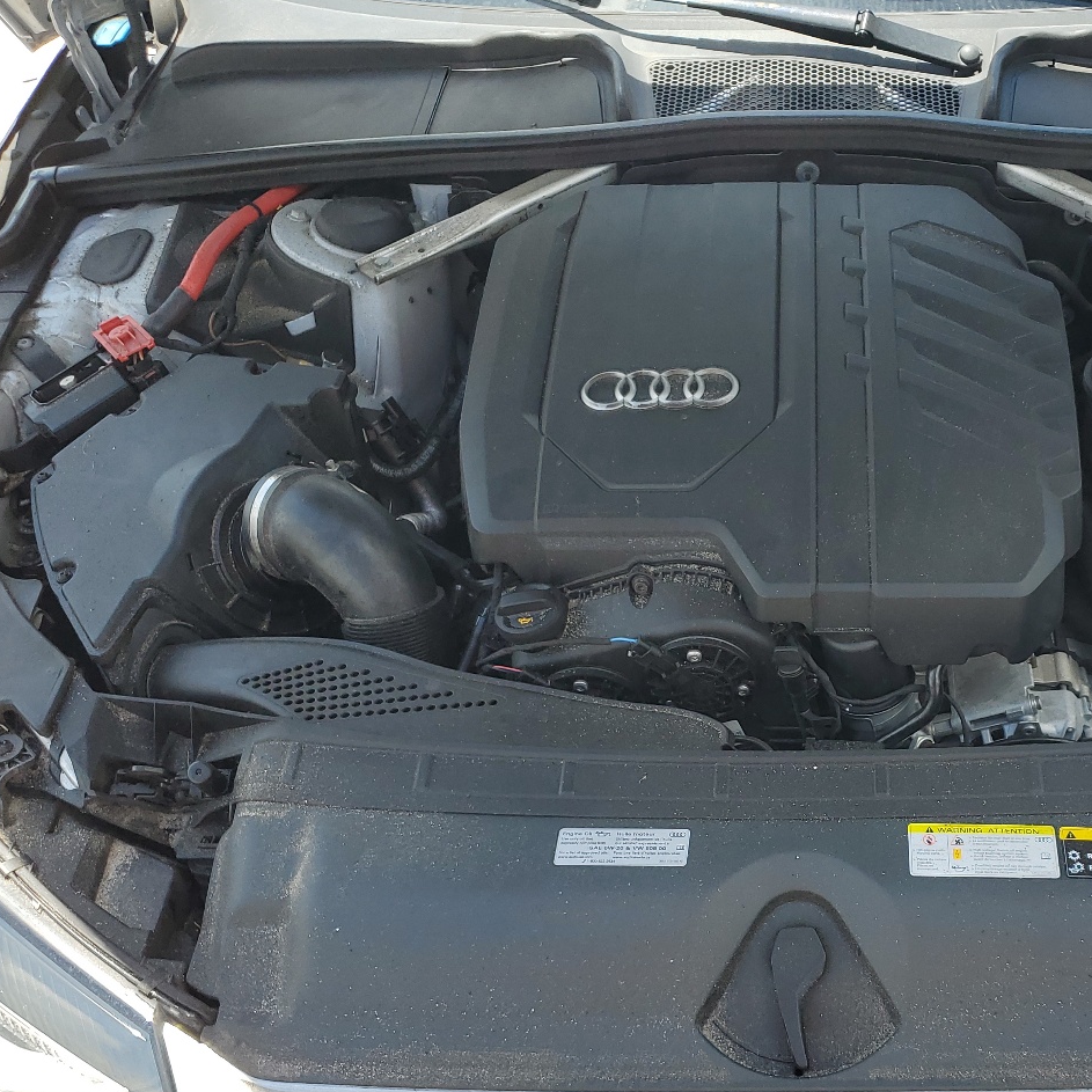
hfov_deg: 41.6
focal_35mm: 39
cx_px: 820
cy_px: 692
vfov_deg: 42.5
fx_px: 1392
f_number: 1.5
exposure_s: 1/1111
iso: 50
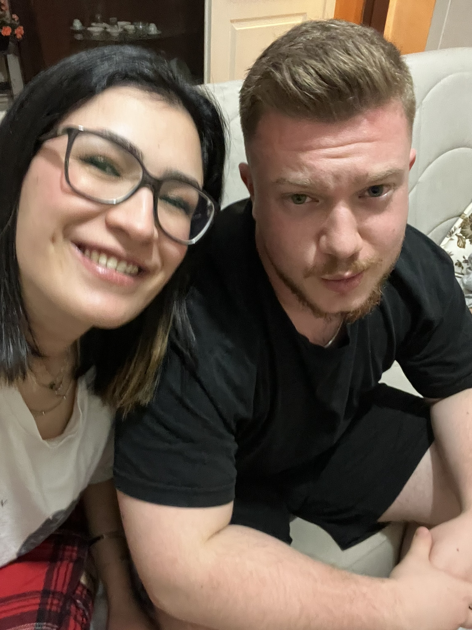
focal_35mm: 30
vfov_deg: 60.0
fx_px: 545
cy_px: 315
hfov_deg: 46.8
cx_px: 236
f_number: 2.2
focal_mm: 2.71
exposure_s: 1/17
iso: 640
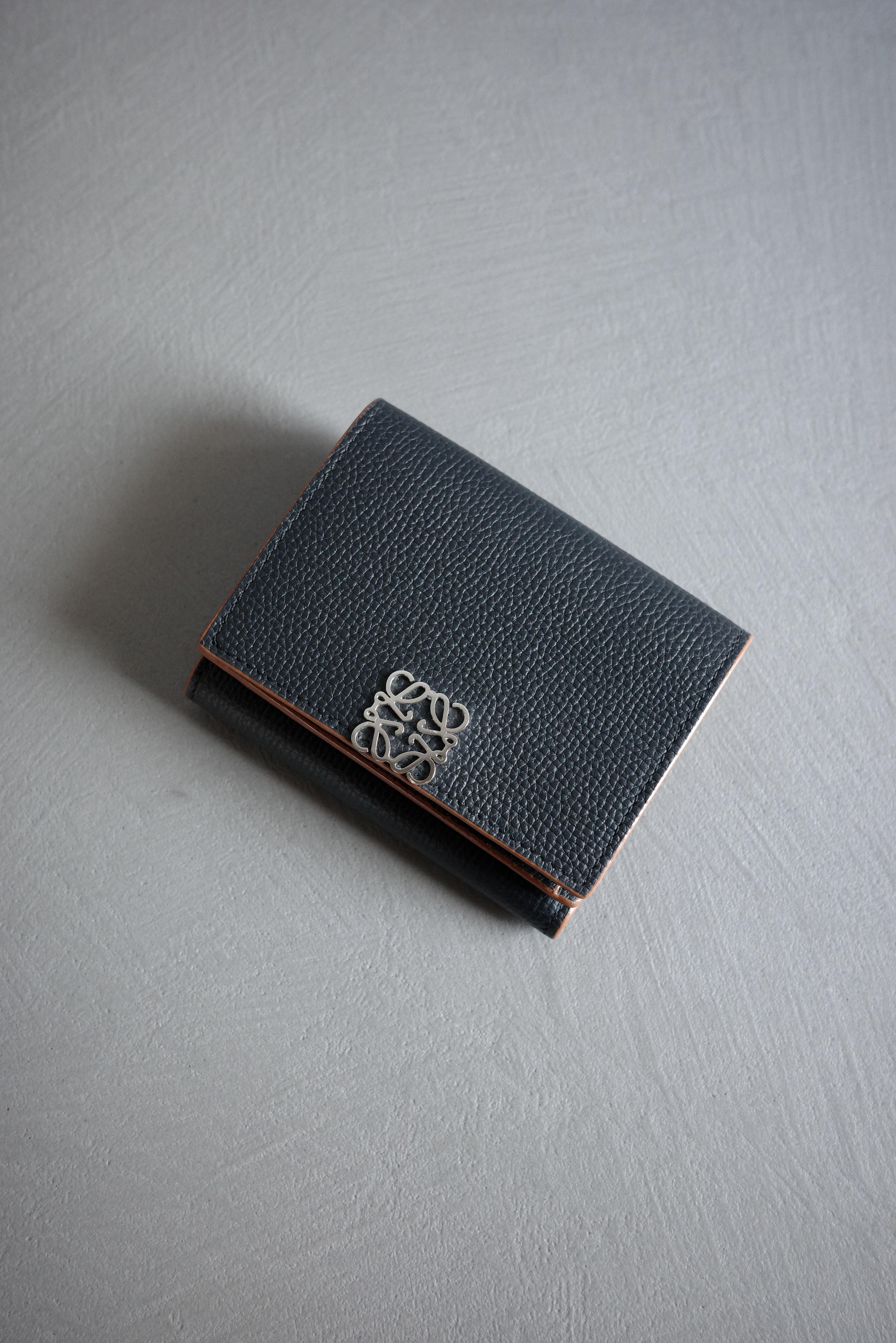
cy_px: 672
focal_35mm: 40
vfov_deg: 48.5
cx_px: 448
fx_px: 1493
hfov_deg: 33.4
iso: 800
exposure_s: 1/160
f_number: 3.2
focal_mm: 26
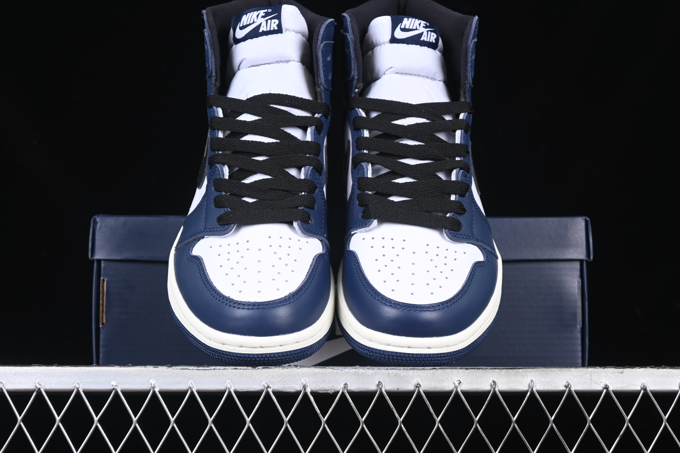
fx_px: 1417
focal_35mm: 75
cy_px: 226
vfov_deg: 18.2
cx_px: 340
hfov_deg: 27.0
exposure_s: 1/60
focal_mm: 50
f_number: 6.3
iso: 160
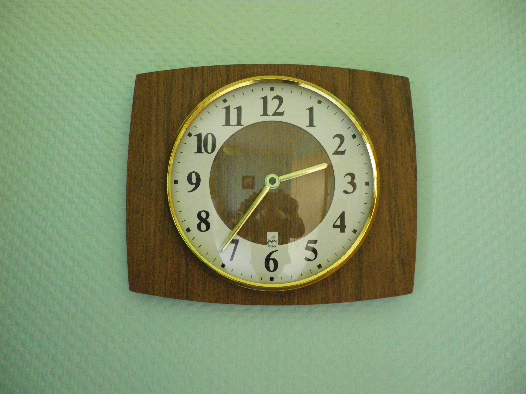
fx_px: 425
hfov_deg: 63.4
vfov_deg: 49.7
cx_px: 263
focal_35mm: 28
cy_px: 197
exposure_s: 1/60
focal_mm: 4.9
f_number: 2.6
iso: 640
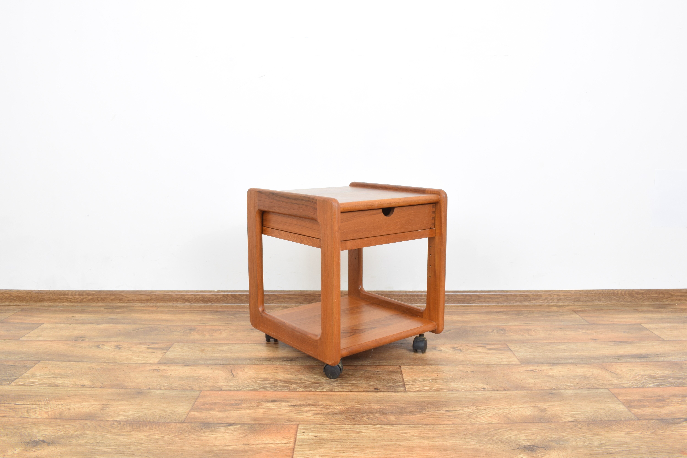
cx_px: 344
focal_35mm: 30
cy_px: 229
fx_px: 572
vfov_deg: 43.6
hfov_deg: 61.9
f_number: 22
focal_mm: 20
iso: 100
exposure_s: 5
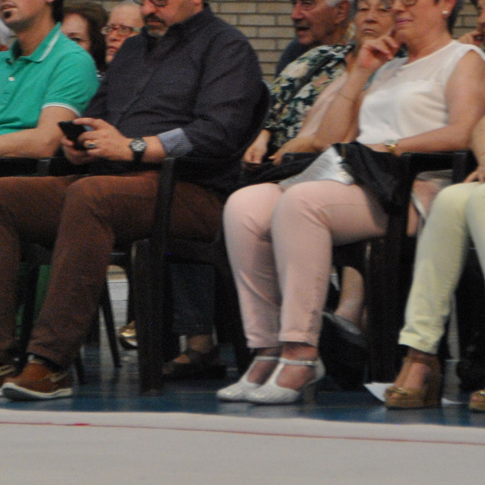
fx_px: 6452
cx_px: 97
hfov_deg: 4.3
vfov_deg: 4.3
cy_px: 72
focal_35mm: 407
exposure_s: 1/200
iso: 800
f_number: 5.6
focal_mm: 102
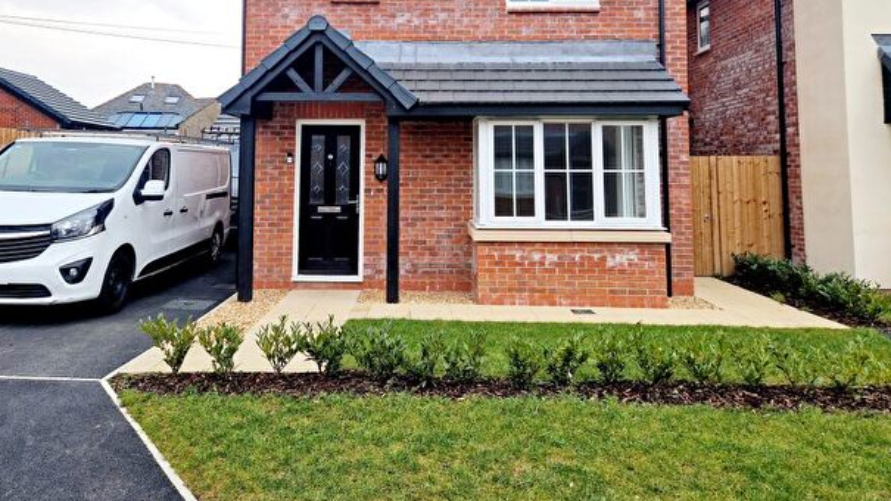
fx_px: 685
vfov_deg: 39.0
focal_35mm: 29
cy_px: 119
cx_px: 412
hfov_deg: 66.0
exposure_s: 1/196
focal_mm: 5.4
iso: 50
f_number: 1.8
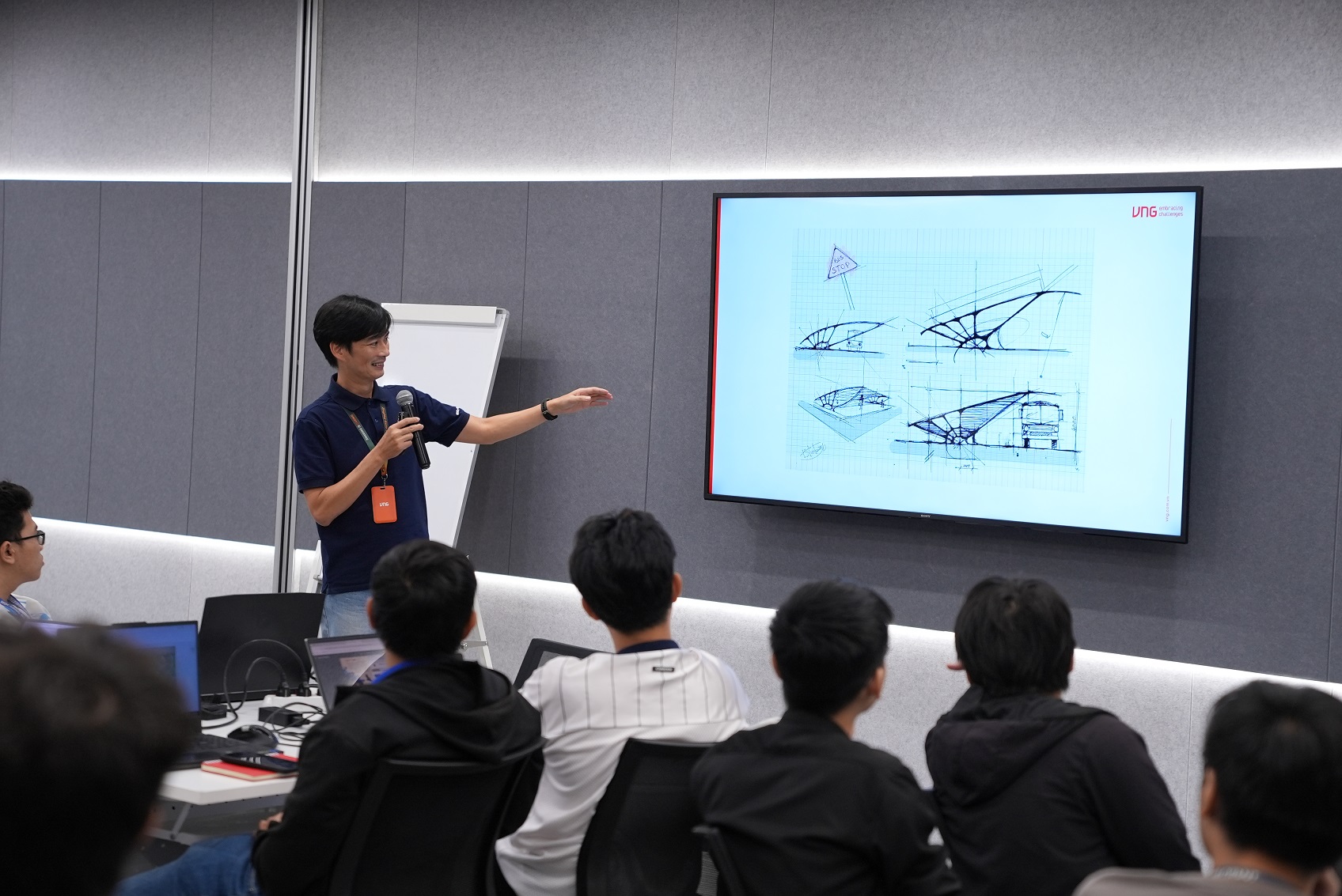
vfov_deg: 19.5
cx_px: 671
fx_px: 2611
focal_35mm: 70
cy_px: 448
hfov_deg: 28.8
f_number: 3.2
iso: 1000
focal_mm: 70
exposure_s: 1/200
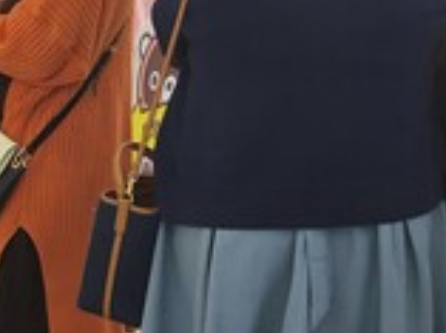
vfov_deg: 15.9
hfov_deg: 19.0
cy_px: 97
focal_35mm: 92
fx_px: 1183
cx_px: -207
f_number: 1.8
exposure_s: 1/120
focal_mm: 5
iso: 200
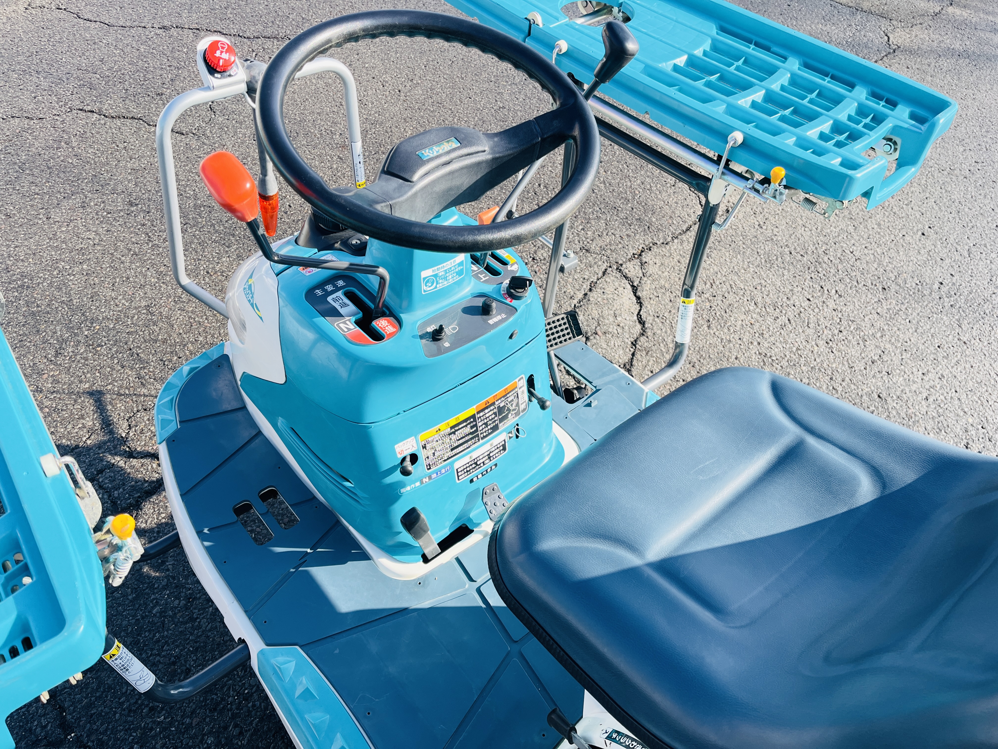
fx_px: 750
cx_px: 499
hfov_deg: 67.3
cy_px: 374
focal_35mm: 26
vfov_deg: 53.1
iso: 50
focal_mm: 5.1
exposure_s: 1/913
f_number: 1.6
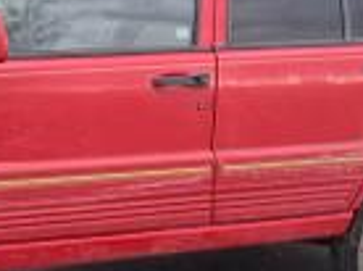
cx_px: 82
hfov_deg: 20.5
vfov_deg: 15.4
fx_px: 994
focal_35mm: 95
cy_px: 203
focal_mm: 3.98
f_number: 1.8
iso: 250
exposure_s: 1/120
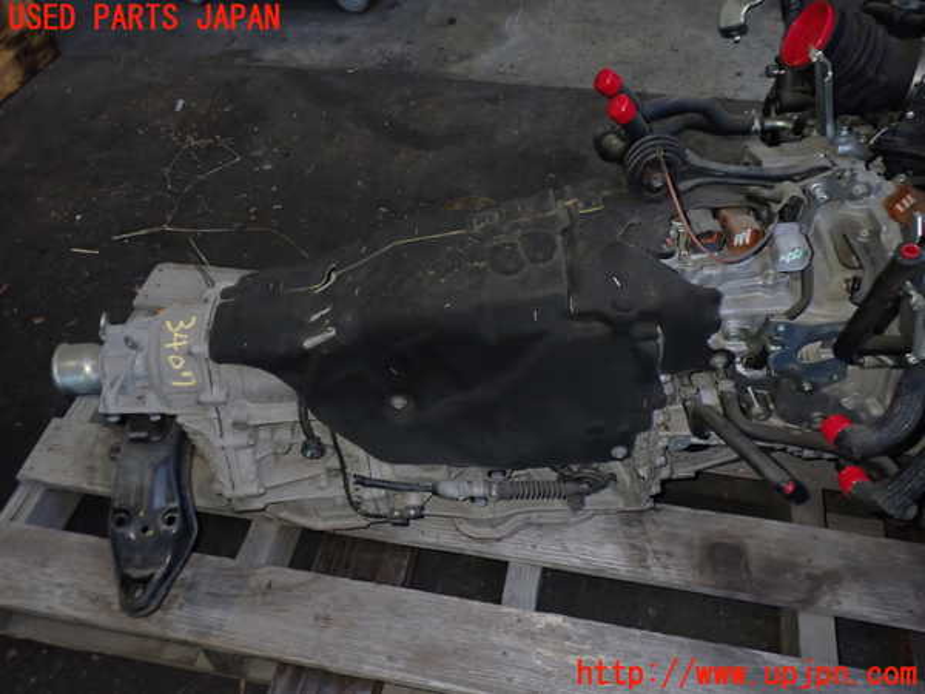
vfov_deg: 46.8
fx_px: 802
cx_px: 462
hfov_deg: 60.0
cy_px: 347
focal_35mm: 30
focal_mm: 5.4
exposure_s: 1/30
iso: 320
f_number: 6.3
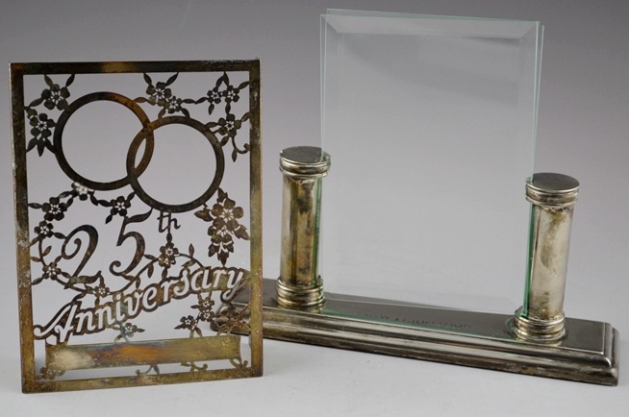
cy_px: 208
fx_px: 1204
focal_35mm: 69
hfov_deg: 29.3
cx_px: 314
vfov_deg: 19.7
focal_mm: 46
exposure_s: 1/60
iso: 400
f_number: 5.3
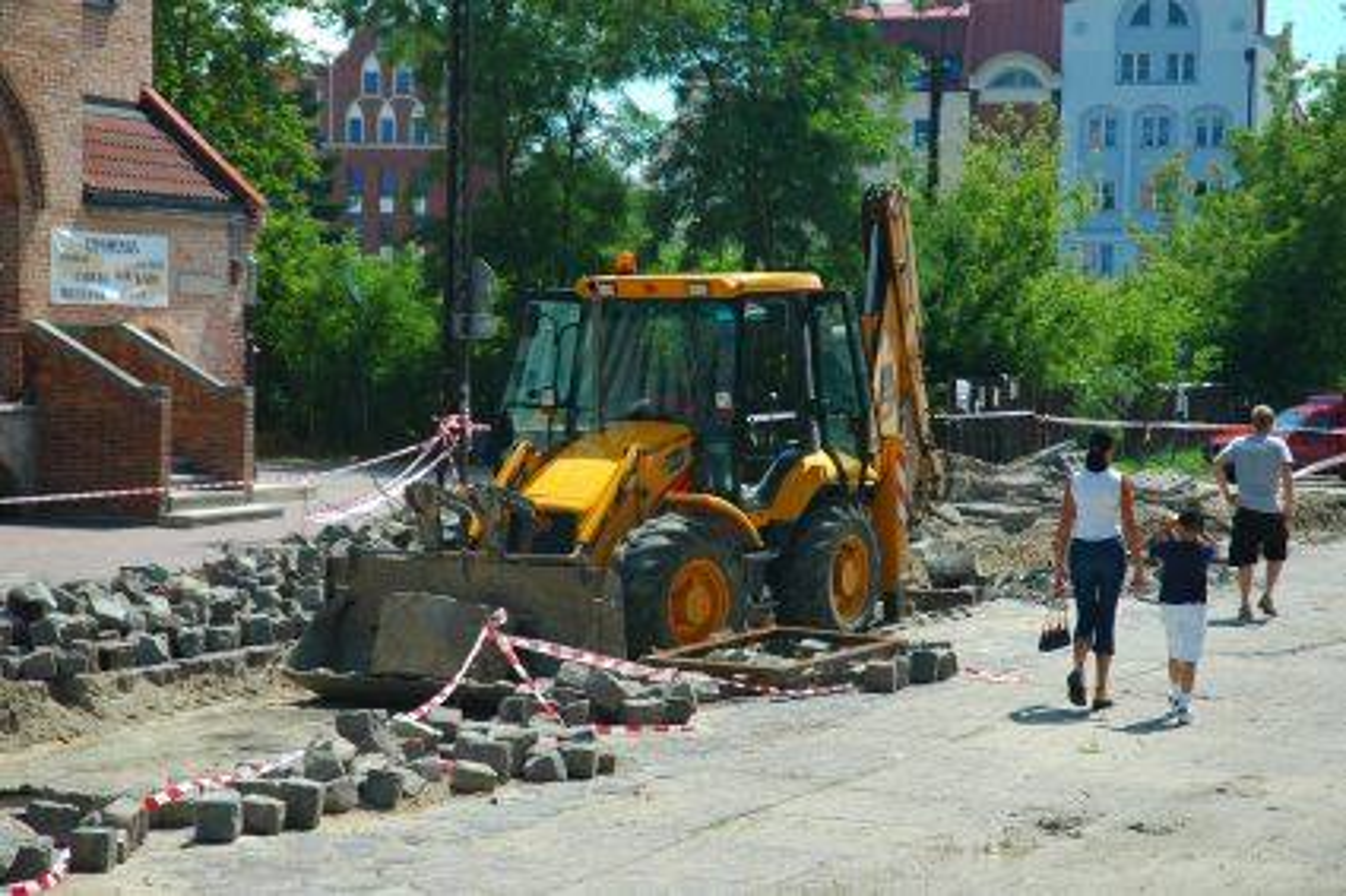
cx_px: 673
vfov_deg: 15.2
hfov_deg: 22.6
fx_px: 3364
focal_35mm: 90
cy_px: 448
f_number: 6.3
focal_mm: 60
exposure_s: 1/160
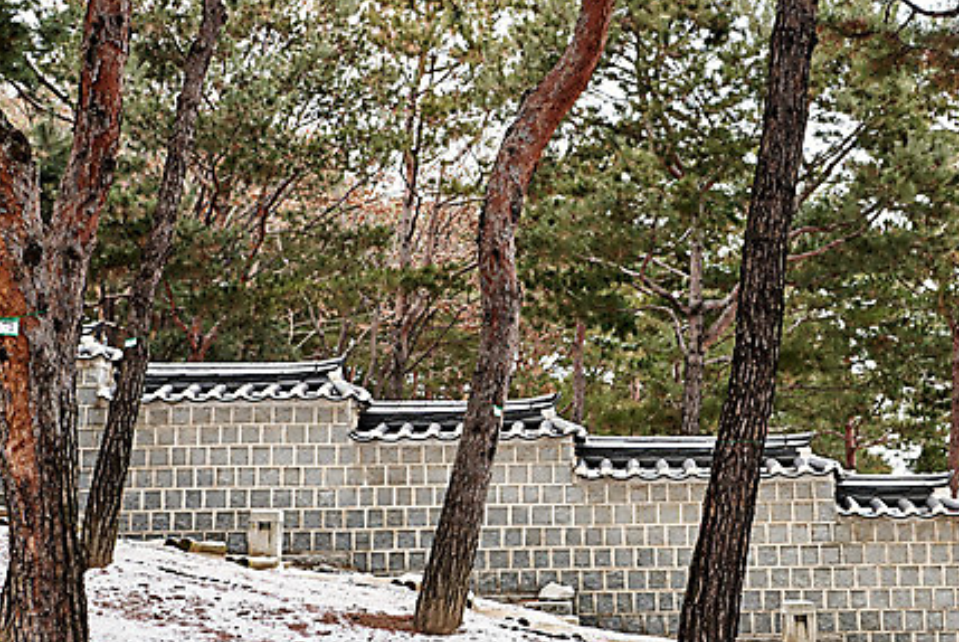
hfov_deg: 37.3
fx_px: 1413
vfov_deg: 25.5
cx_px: 600
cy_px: 273
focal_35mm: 53
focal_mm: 38
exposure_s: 1/320
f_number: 5.6
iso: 400
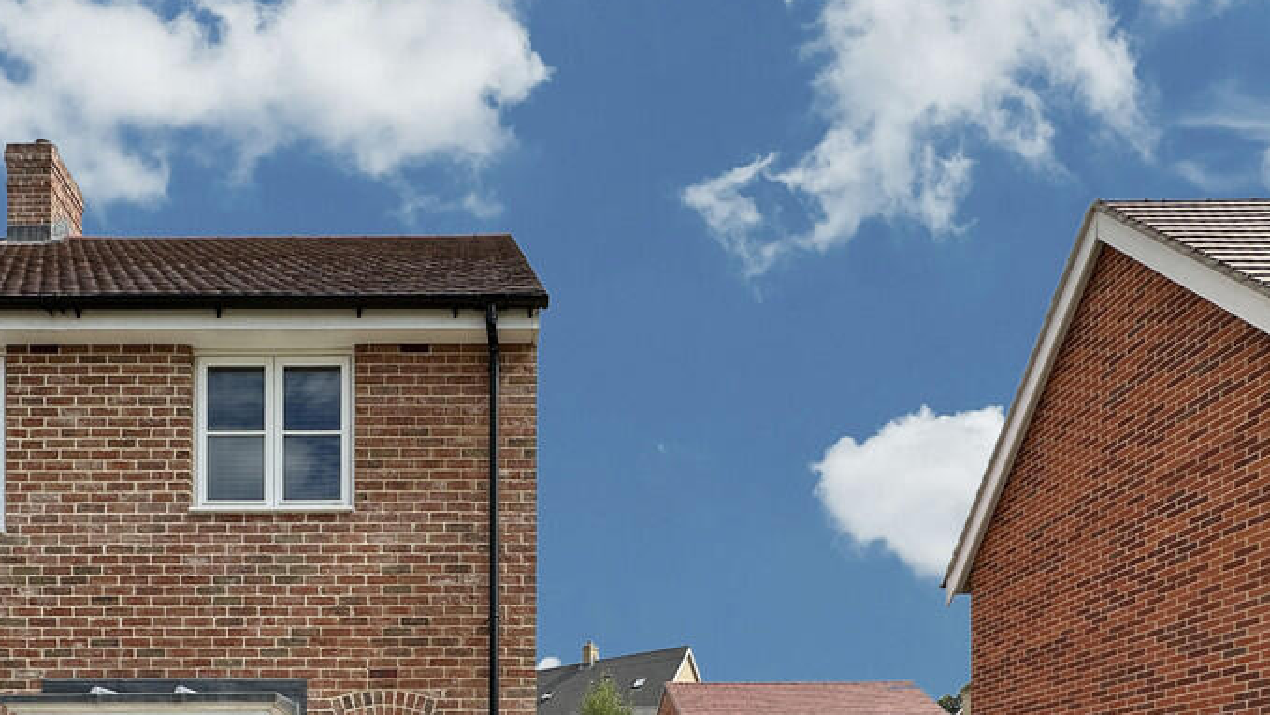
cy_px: 678
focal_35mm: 23
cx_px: 411
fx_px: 775
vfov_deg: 43.9
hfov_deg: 75.9
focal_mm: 2.22
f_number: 2.2
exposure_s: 1/716
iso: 40
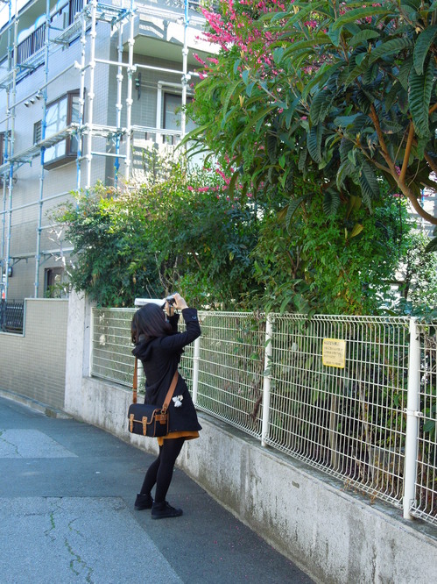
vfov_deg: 39.7
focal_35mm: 48
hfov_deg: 30.2
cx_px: 218
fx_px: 808
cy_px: 292
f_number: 4
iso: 160
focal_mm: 8.7
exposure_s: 1/160
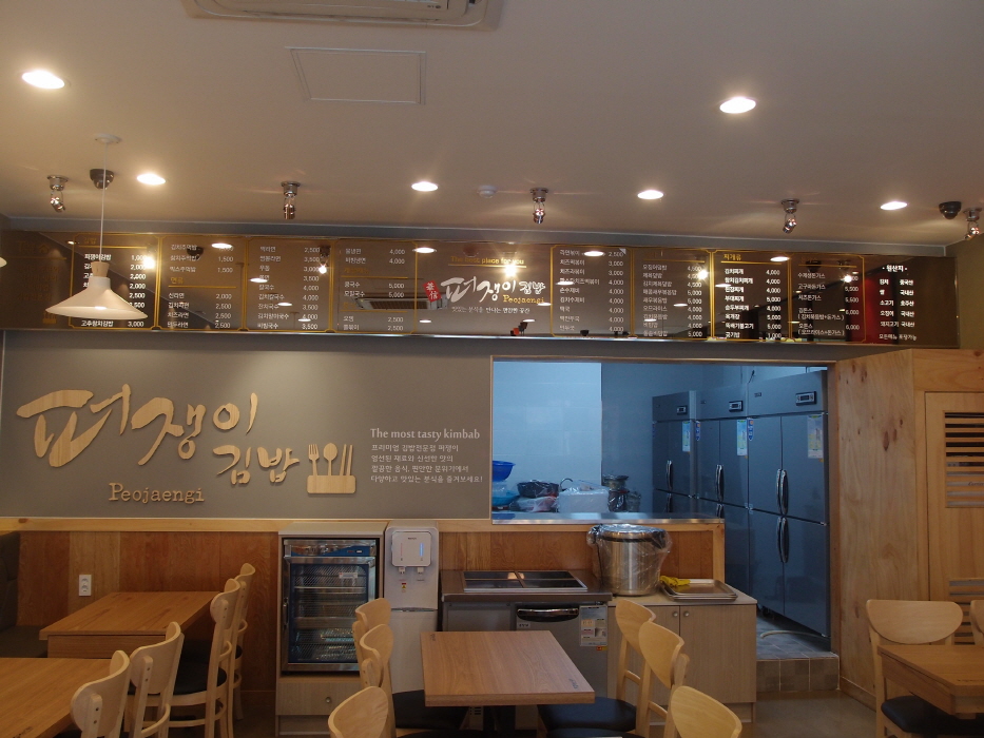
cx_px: 492
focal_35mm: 28
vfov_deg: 49.8
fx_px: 796
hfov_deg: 63.4
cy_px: 369
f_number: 2.2
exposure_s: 1/100
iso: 125
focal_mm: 6
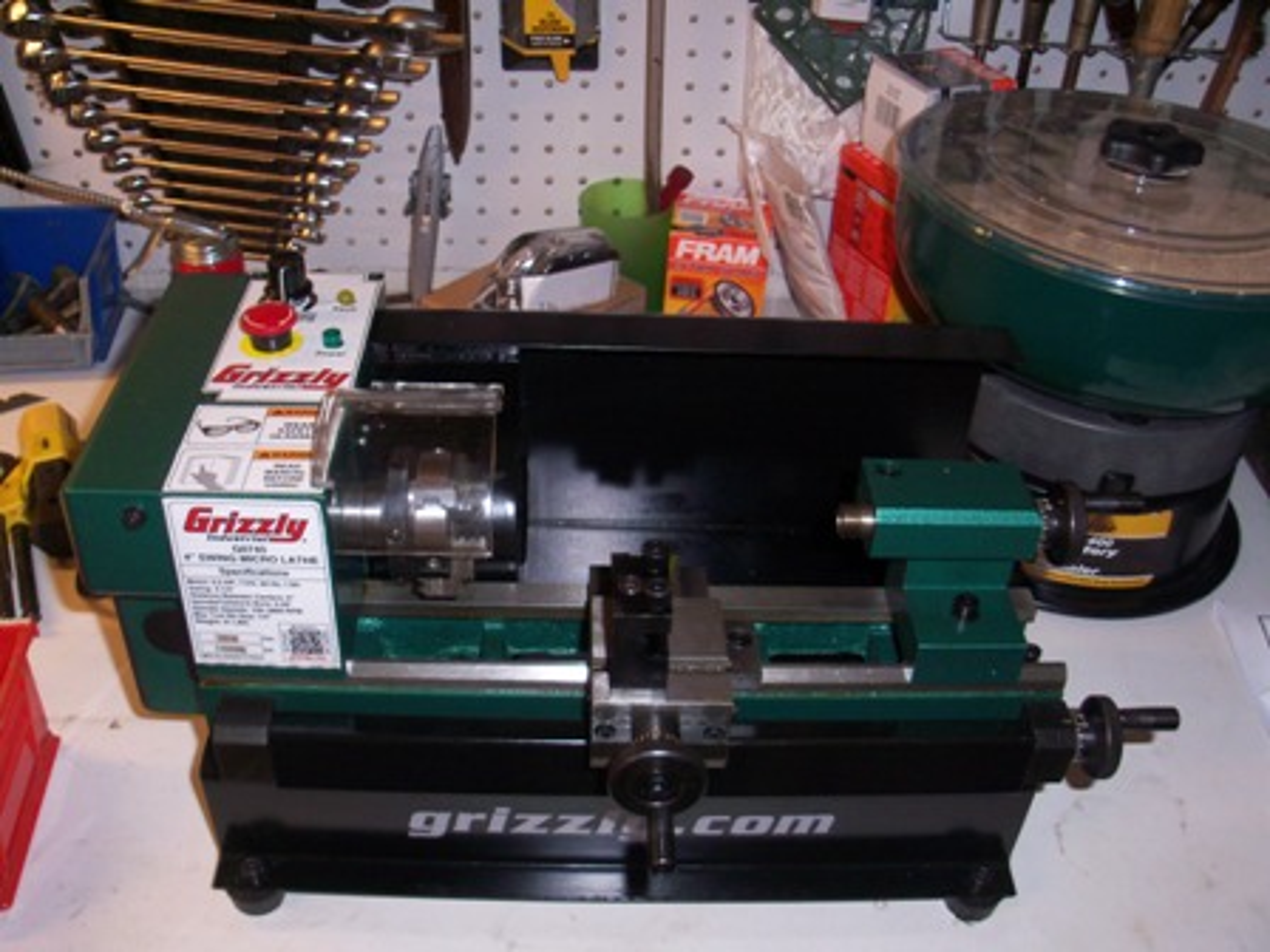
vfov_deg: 40.7
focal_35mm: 35
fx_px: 1284
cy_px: 476
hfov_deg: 52.6
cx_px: 635
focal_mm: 6.3
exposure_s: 1/30
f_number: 3
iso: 100
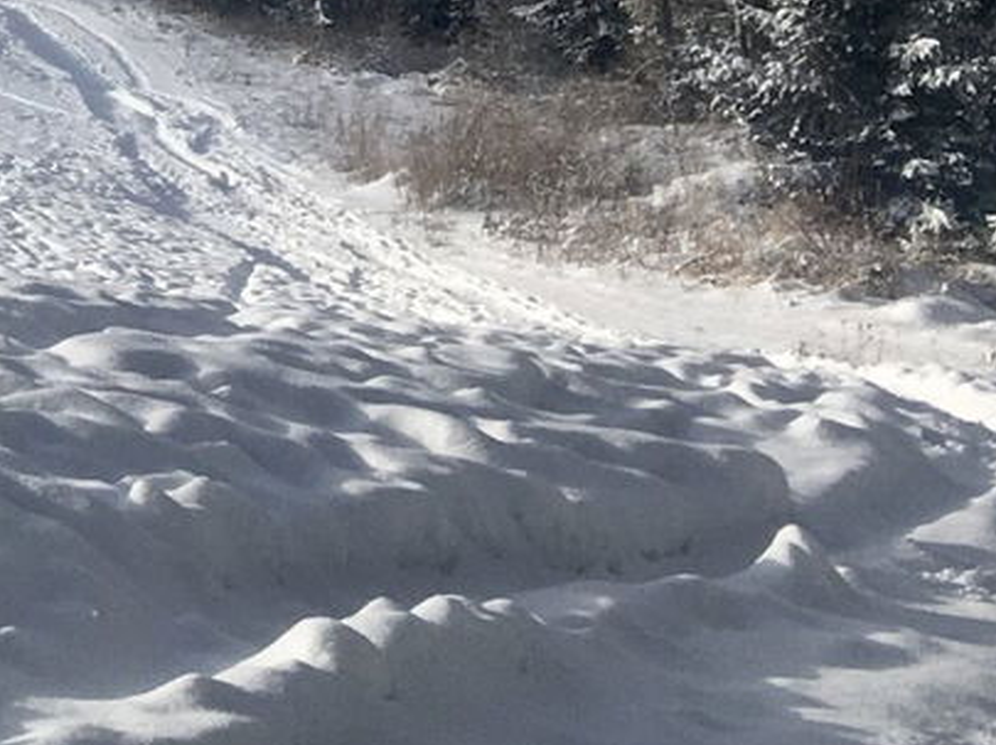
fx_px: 3708
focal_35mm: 129
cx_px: -979
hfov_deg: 13.3
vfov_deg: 11.1
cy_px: -352
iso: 25
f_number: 2.2
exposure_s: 1/3344
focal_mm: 4.15
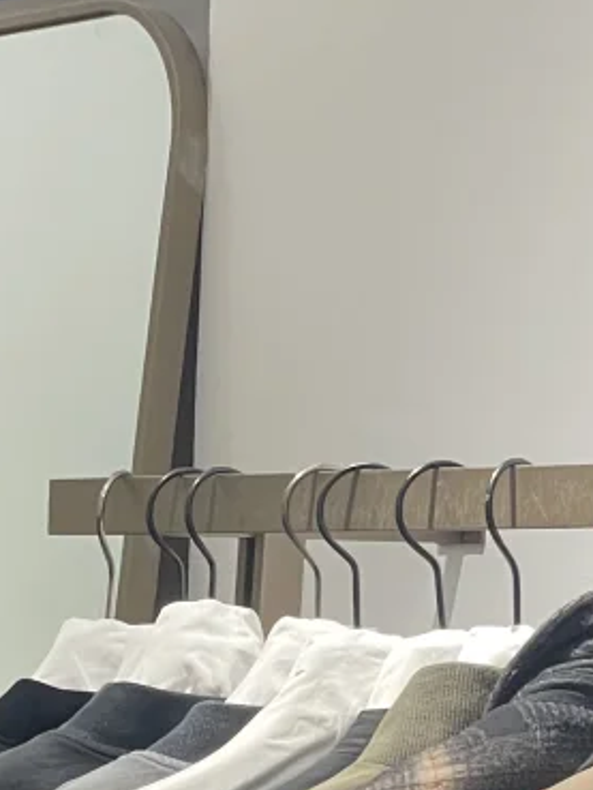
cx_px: -259
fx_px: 4634
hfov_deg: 7.2
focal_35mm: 203
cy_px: 1524
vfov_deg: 9.2
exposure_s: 1/100
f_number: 2
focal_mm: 6
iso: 160
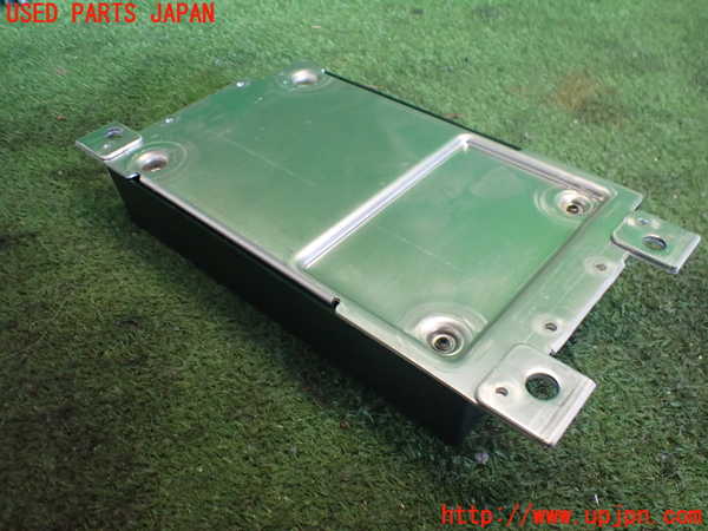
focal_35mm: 30
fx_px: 614
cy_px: 266
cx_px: 354
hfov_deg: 60.0
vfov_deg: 46.8
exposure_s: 1/125
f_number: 2.3
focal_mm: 5.4
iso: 800
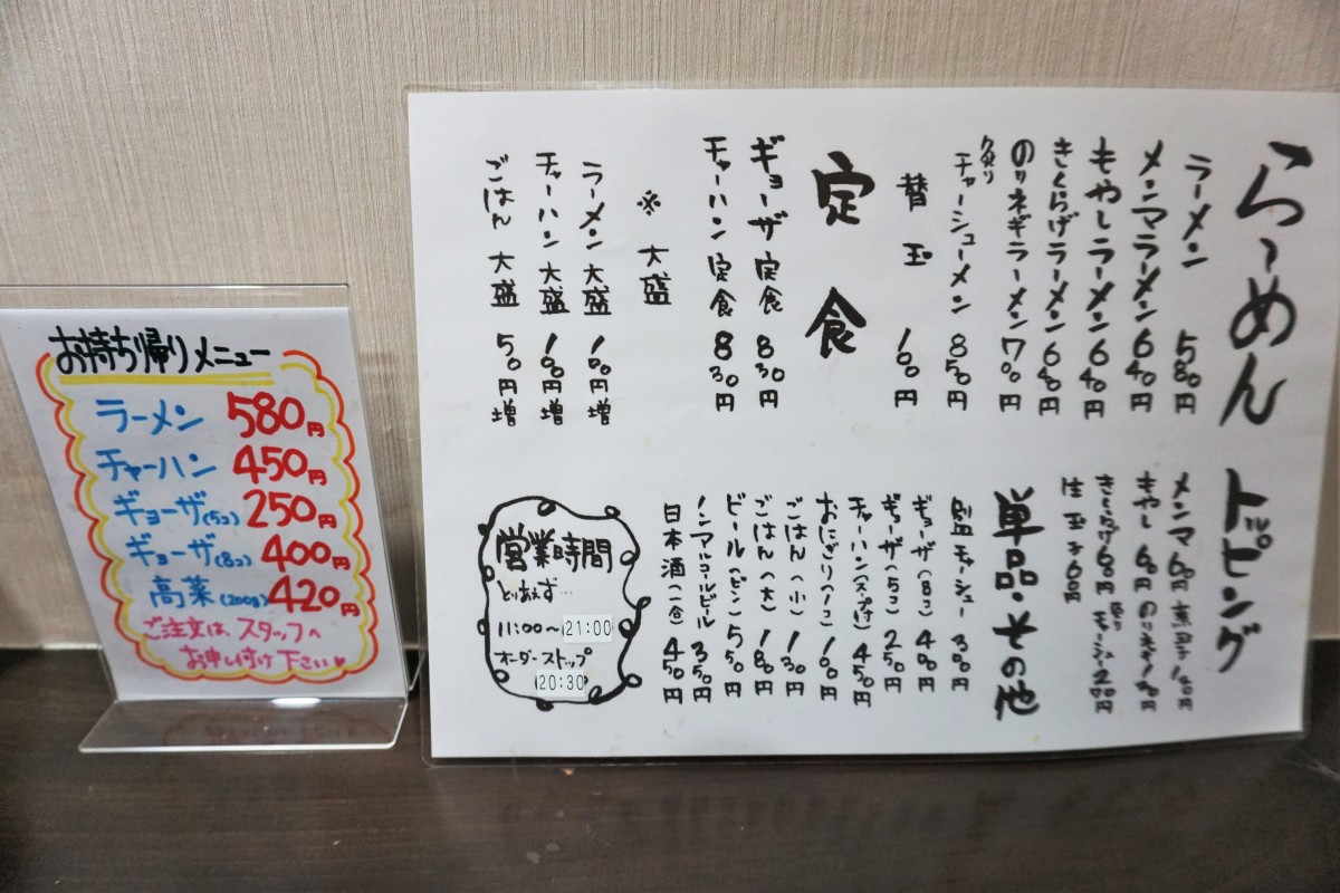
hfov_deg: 73.7
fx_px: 893
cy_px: 446
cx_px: 670
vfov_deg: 53.1
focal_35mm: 24
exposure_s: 1/60
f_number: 4
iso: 1000
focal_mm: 16
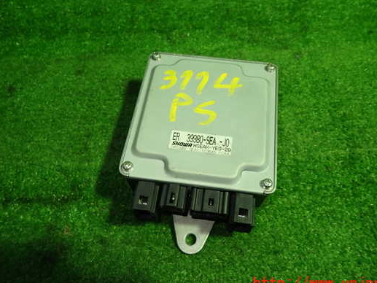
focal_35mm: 29
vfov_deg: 48.2
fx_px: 316
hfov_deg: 61.6
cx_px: 199
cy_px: 129
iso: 200
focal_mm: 4.5
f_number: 2
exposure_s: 1/60
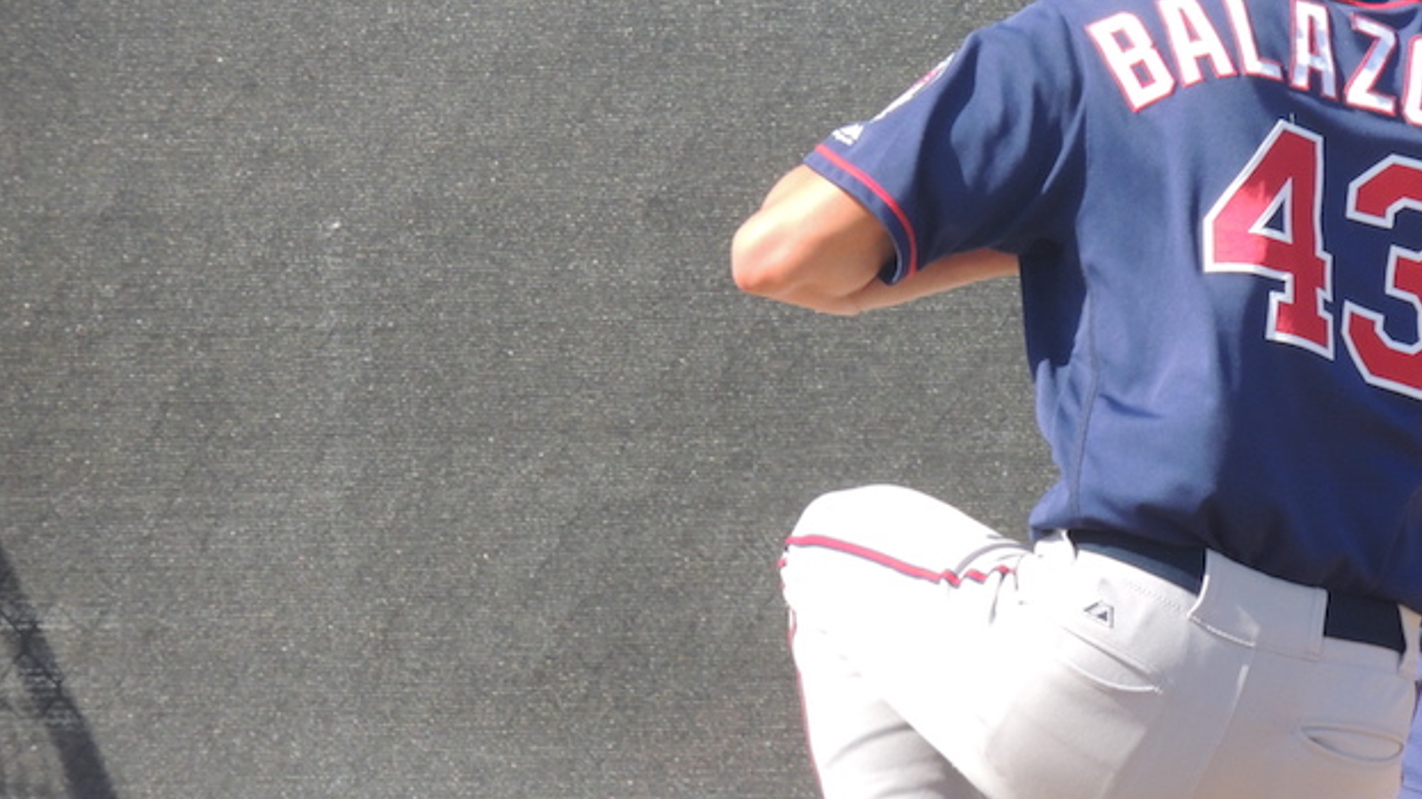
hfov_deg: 1.7
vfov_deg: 1.0
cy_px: 444
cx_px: 965
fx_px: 47457
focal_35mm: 1259
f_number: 5.2
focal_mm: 142.6
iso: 400
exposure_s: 1/1000
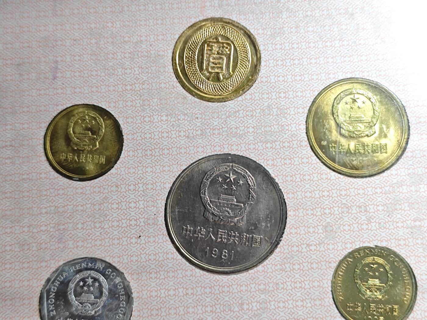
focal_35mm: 49
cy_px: 160
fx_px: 604
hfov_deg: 38.9
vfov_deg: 29.7
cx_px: 214
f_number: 1.6
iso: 320
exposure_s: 1/100
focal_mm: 5.84
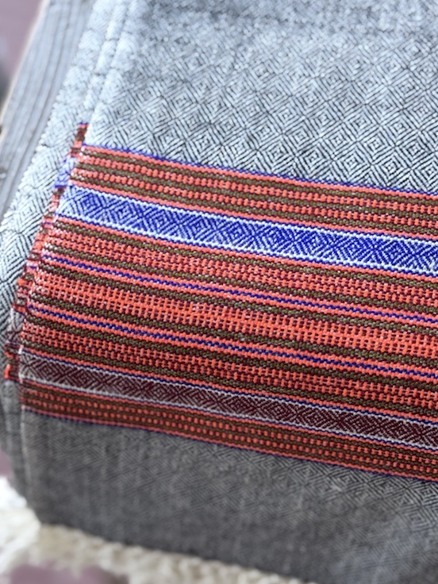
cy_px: 211
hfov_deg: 22.6
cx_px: 203
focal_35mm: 65
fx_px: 1097
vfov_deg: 29.7
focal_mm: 6.76
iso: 50
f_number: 1.78
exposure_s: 1/121
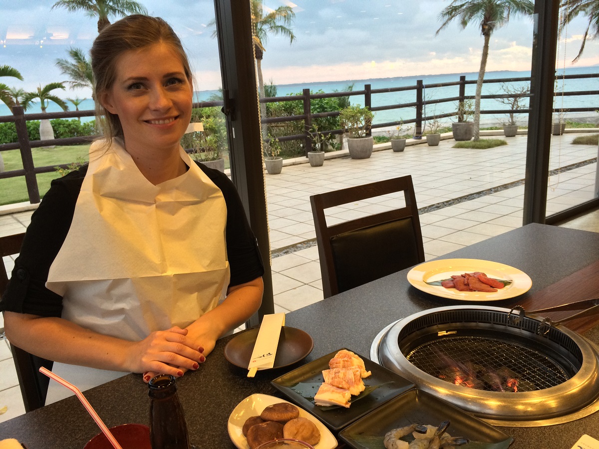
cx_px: 300
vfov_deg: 48.2
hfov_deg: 61.7
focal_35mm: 29
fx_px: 502
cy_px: 224
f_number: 2.2
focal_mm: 4.15
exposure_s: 1/30
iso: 100
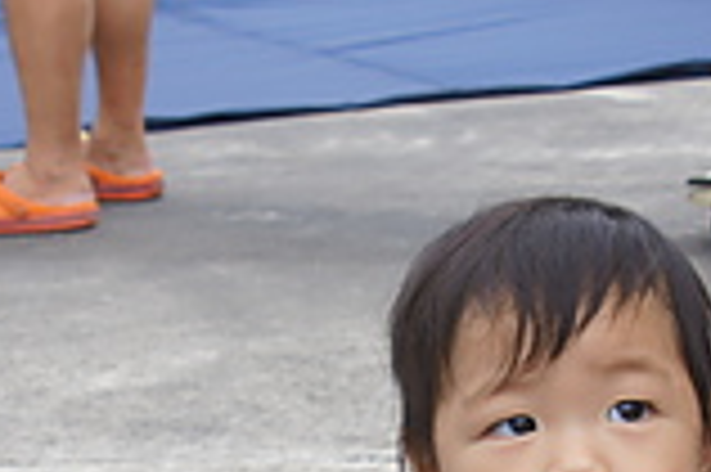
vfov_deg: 11.9
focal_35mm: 114
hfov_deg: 17.9
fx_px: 2249
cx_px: 423
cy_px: 425
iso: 100
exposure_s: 1/60
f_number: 6.3
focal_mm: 20
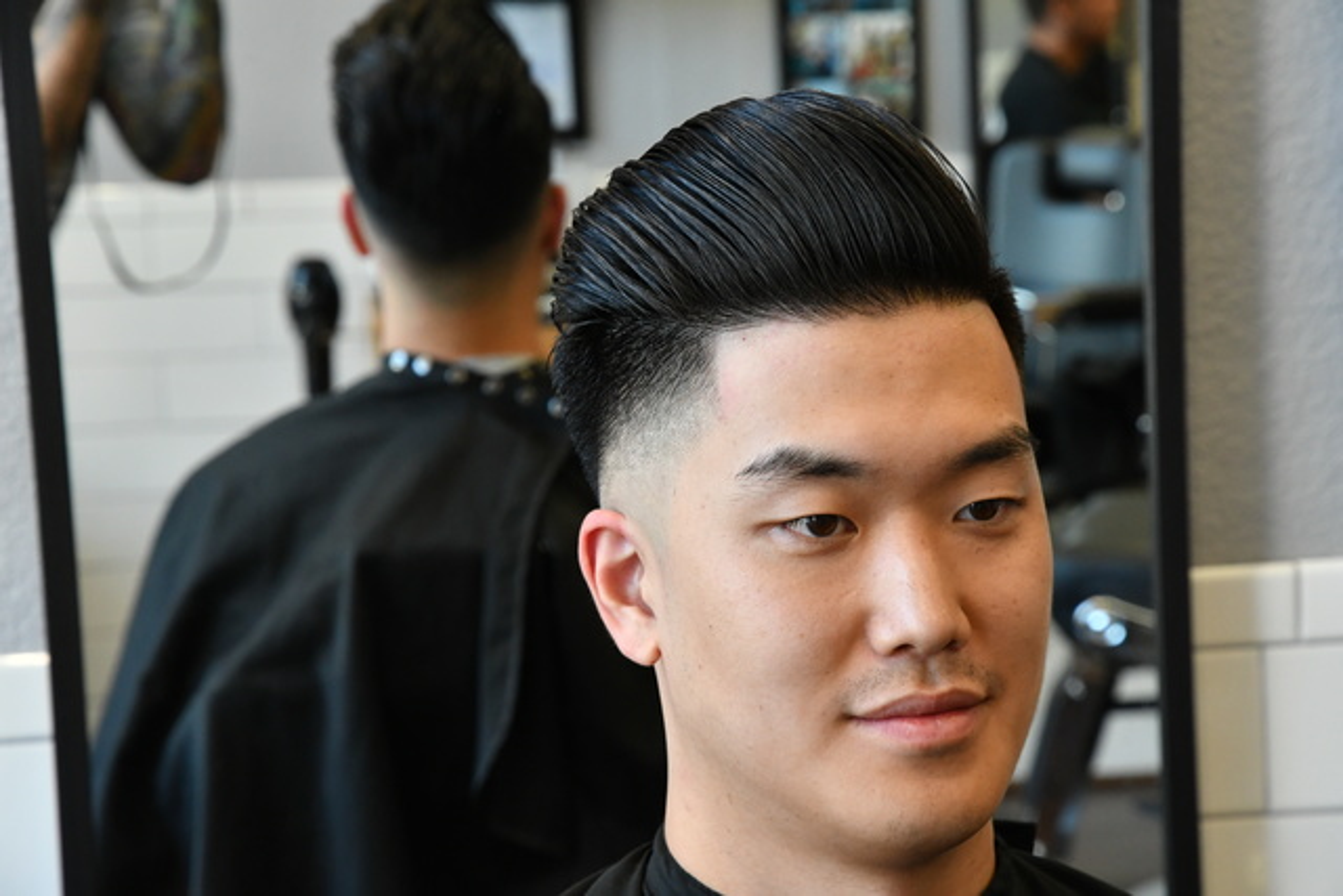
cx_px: 672
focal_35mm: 99
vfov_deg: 13.8
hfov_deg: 20.6
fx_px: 3694
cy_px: 448
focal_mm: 66
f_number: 7.1
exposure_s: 1/125
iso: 1600
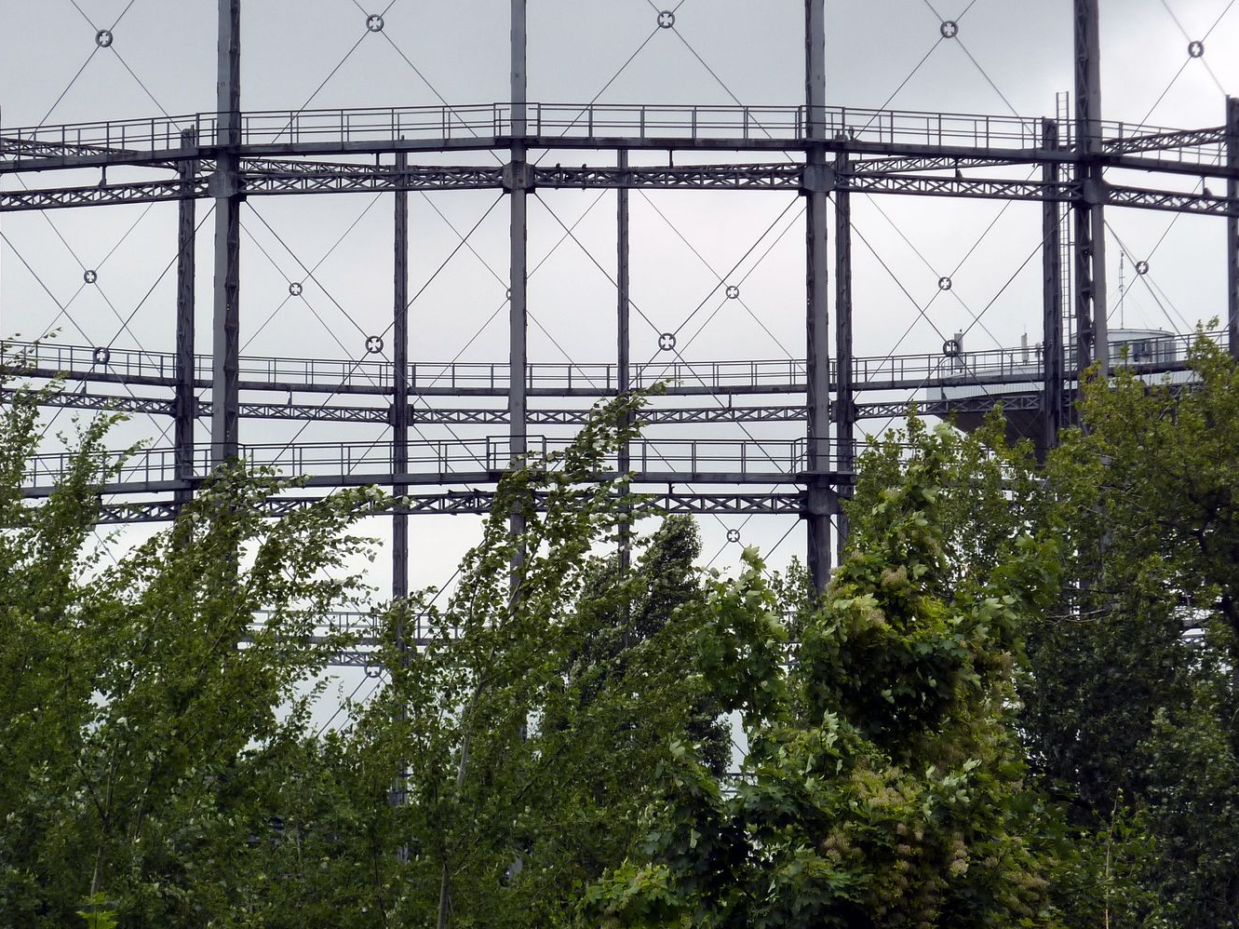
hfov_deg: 10.4
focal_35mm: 190
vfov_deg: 7.8
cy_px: 385
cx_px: 583
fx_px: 6800
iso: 125
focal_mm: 25.9
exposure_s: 1/250
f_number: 4.5
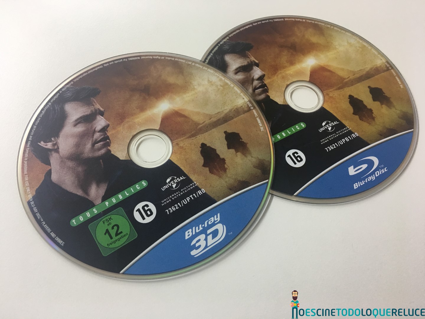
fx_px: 356
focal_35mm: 29
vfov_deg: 48.2
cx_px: 212
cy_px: 160
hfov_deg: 61.7
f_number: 2.2
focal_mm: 4.15
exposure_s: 1/17
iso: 64
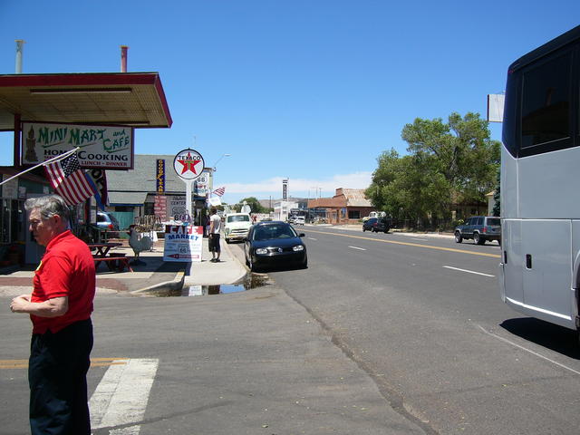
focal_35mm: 35
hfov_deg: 52.6
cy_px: 218
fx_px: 586
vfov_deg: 40.7
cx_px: 290
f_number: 8
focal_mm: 5.8
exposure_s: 1/160
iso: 50
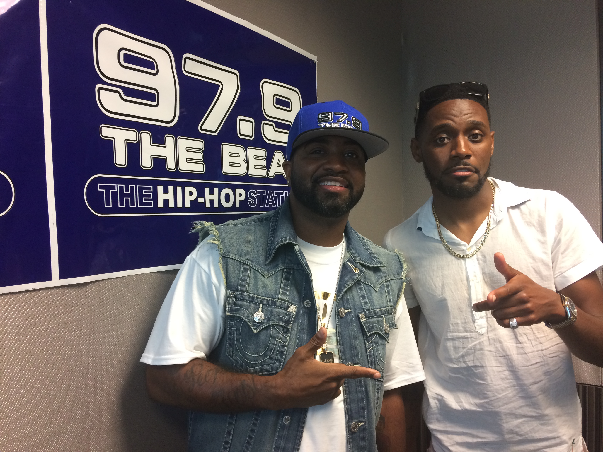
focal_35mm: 29
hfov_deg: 61.7
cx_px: 302
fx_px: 505
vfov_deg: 48.2
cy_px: 226
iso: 125
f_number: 2.2
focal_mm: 4.15
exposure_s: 1/30
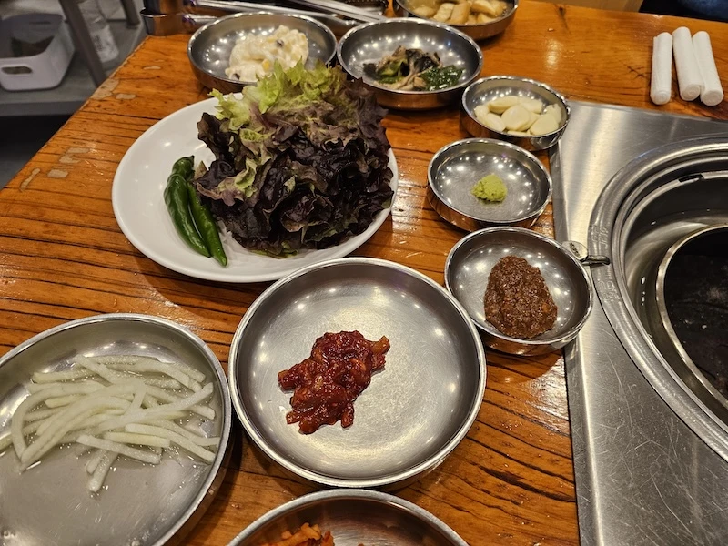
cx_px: 364
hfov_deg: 73.9
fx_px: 484
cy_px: 273
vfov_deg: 58.9
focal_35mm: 23
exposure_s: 1/120
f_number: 1.7
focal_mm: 6.3
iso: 200
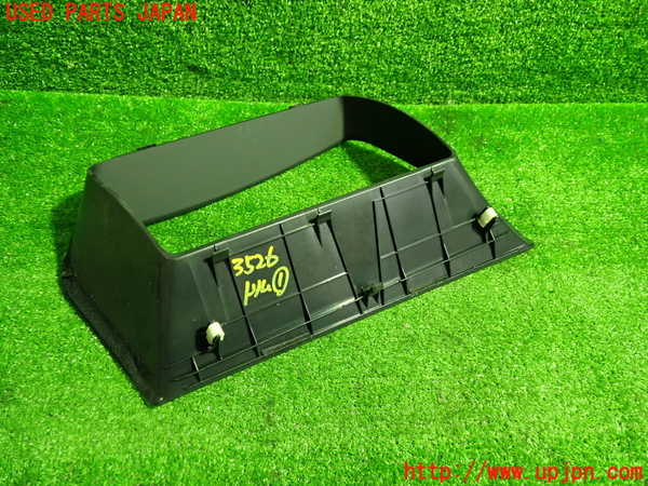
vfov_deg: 46.8
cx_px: 324
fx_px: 562
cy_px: 243
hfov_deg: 60.0
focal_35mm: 30
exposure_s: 1/30
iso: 640
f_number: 2.3
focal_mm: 5.4
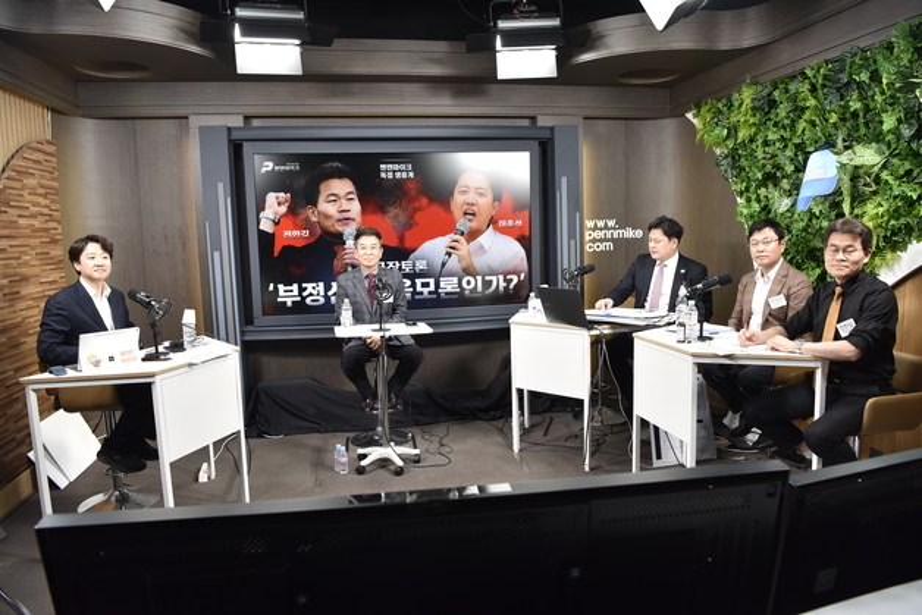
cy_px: 308
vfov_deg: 53.2
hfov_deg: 73.7
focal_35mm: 24
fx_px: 615
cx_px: 461
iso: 800
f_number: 5.6
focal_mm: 24
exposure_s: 1/125
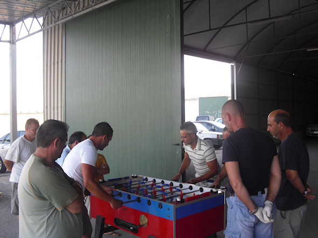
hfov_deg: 51.4
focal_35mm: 36
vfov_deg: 39.6
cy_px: 119
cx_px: 159
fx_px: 331
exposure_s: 1/100
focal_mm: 6.3
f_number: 3.1
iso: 100
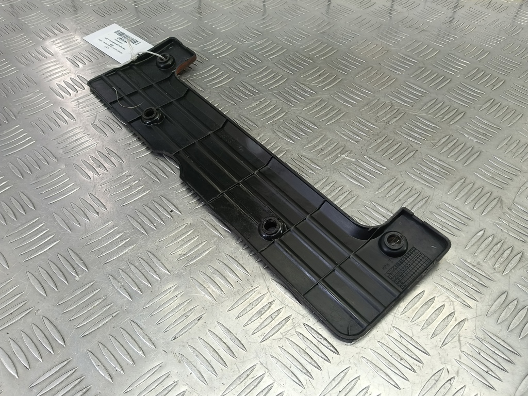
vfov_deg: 58.9
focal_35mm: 23
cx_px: 264
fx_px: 351
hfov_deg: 73.9
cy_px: 198
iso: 116
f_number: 1.6
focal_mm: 4.11
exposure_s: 1/50
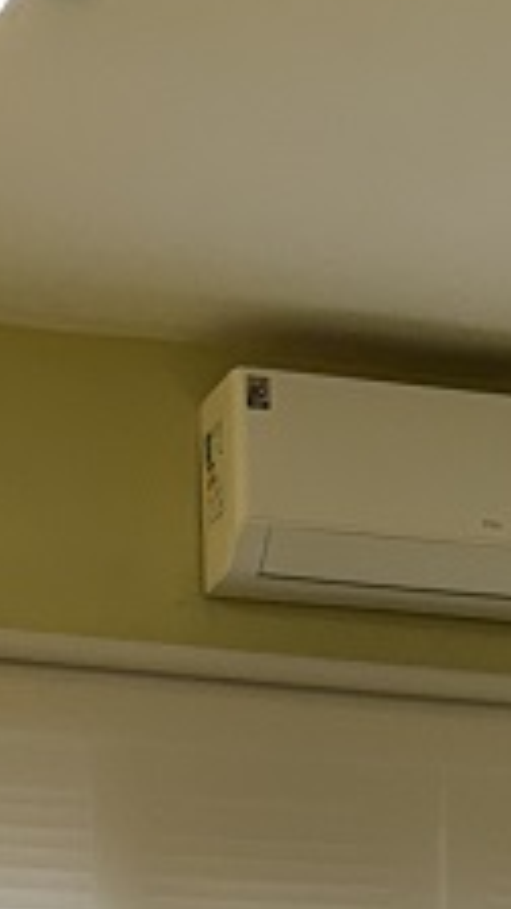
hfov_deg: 8.5
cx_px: 576
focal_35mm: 141
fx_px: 3396
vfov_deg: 12.7
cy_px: 1984
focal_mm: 6.76
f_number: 1.78
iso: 100
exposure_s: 1/153
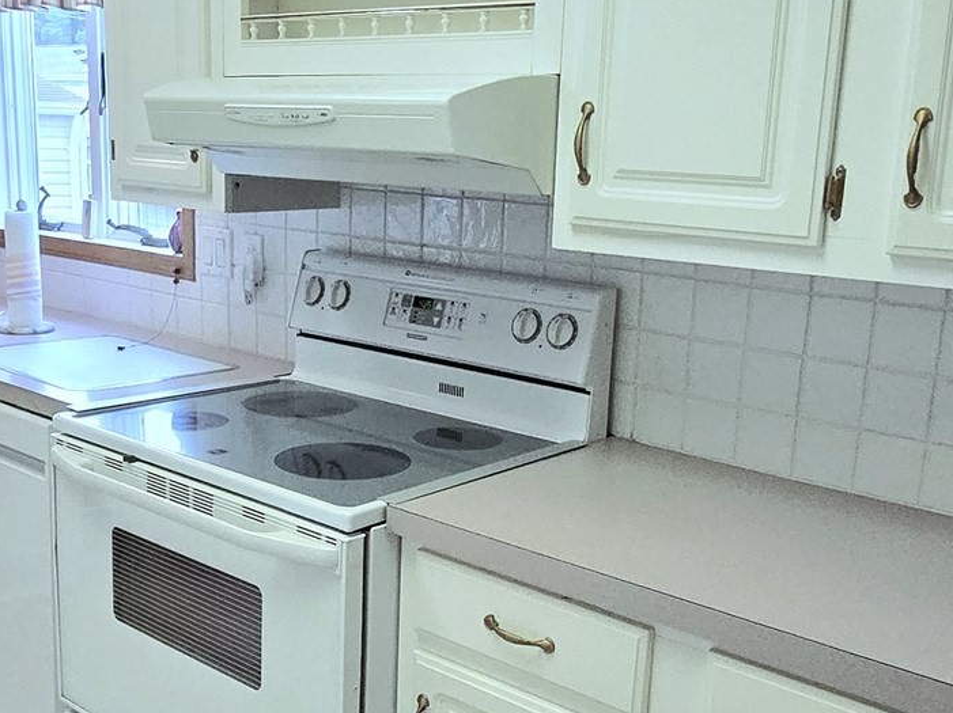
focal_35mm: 38
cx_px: 453
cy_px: 398
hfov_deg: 49.0
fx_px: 1046
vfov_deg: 37.6
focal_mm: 2.2
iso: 160
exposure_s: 1/120
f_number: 2.2
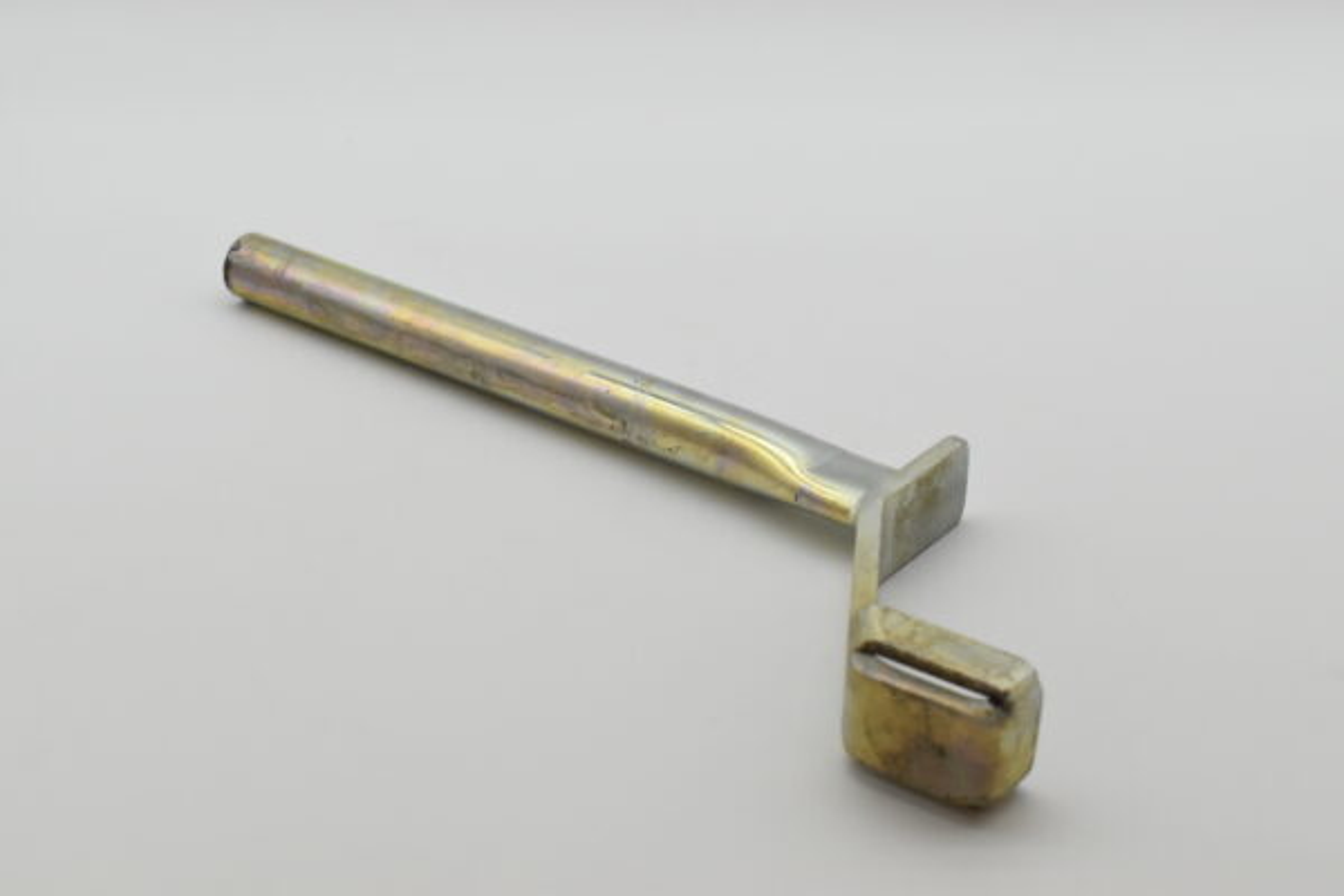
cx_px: 672
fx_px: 2128
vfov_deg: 23.8
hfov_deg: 35.1
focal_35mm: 57
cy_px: 448
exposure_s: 1/2000
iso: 1600
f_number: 8
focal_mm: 38
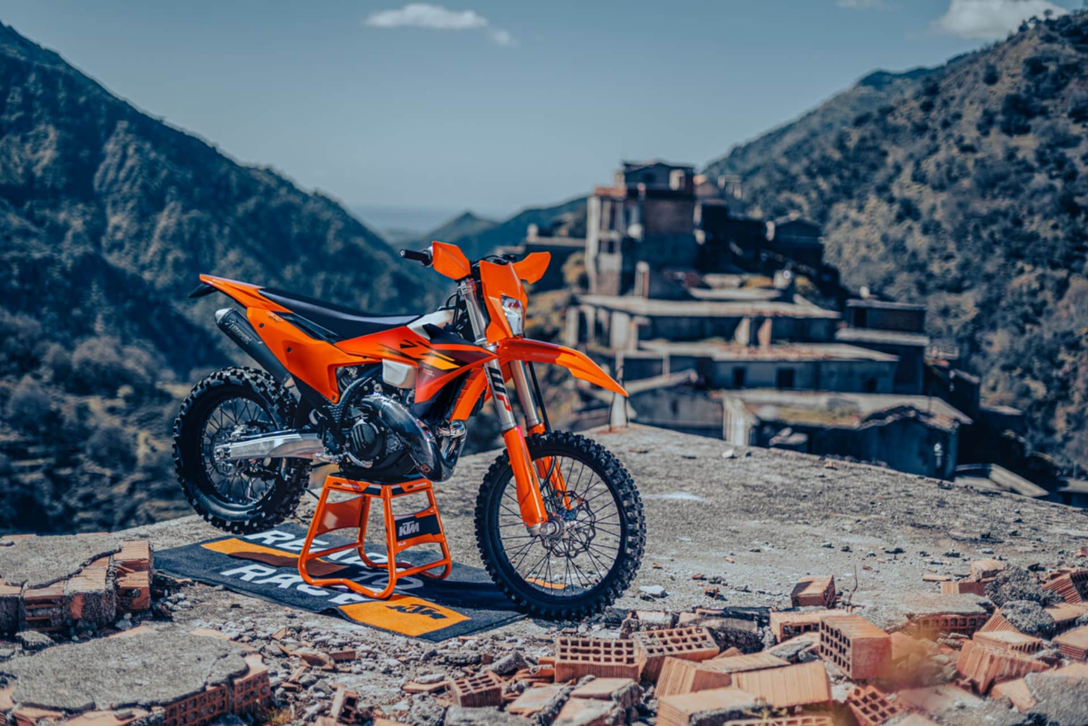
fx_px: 1511
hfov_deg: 39.6
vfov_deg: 27.0
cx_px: 544
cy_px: 363
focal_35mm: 50
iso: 100
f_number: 1.8
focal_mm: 50
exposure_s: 1/8000
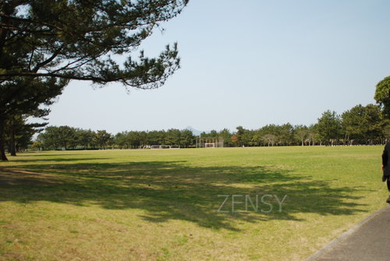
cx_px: 195
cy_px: 130
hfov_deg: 53.1
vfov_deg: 37.0
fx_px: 391
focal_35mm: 36
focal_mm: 24
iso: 160
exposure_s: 1/4000
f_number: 2.2
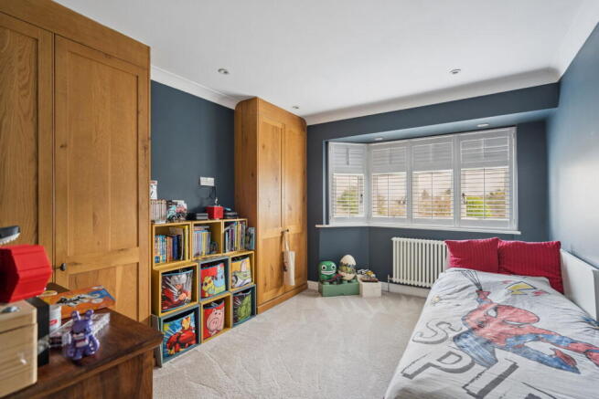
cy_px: 200
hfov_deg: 96.7
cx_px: 300
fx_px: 266
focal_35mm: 16
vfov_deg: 73.8
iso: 320
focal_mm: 16
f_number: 4
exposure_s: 1/6
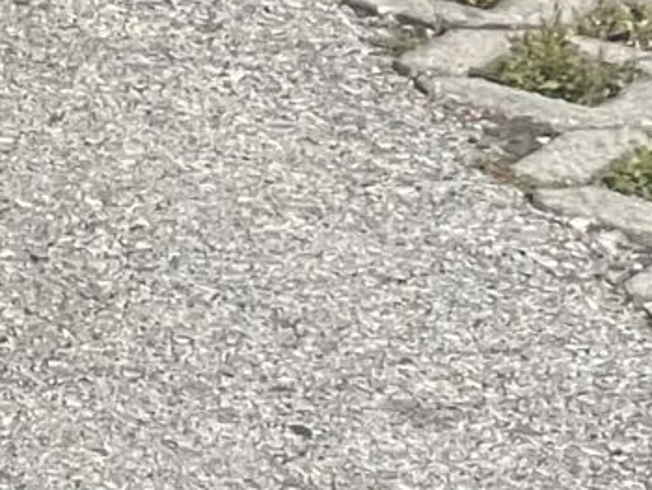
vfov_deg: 3.8
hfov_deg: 5.0
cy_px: -1211
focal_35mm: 380
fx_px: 7162
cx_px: -1276
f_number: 2
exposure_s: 1/3195
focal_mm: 6
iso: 25
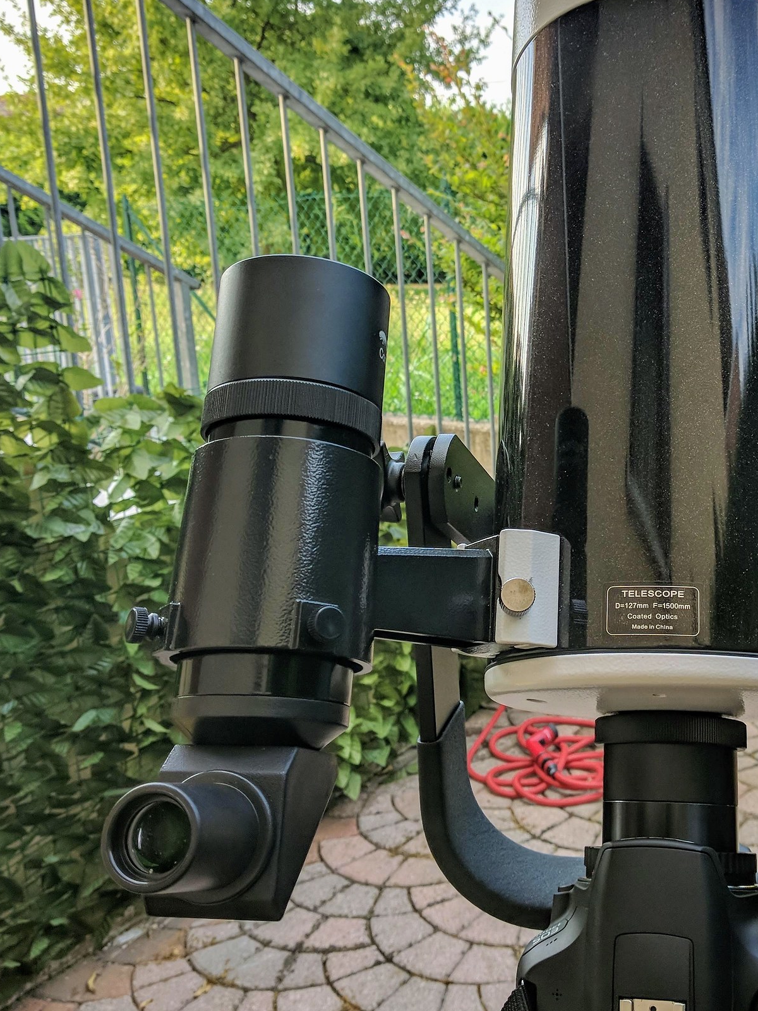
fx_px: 1139
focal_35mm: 39
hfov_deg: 36.1
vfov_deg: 47.8
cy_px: 449
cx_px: 550
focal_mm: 3.81
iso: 100
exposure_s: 1/444
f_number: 2.2
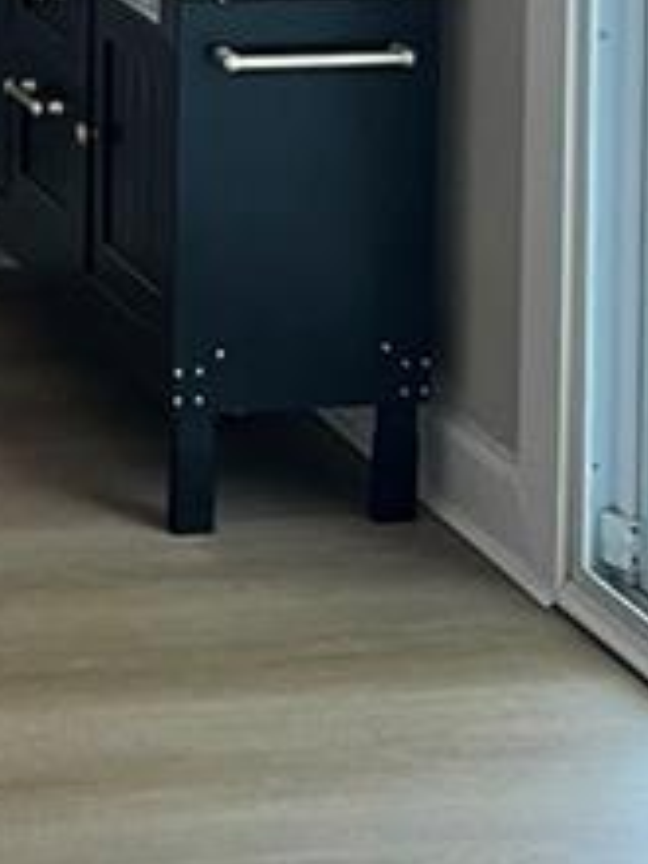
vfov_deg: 12.8
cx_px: -522
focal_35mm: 142
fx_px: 3544
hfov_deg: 9.9
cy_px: -636
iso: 80
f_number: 1.5
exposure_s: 1/60
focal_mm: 5.7
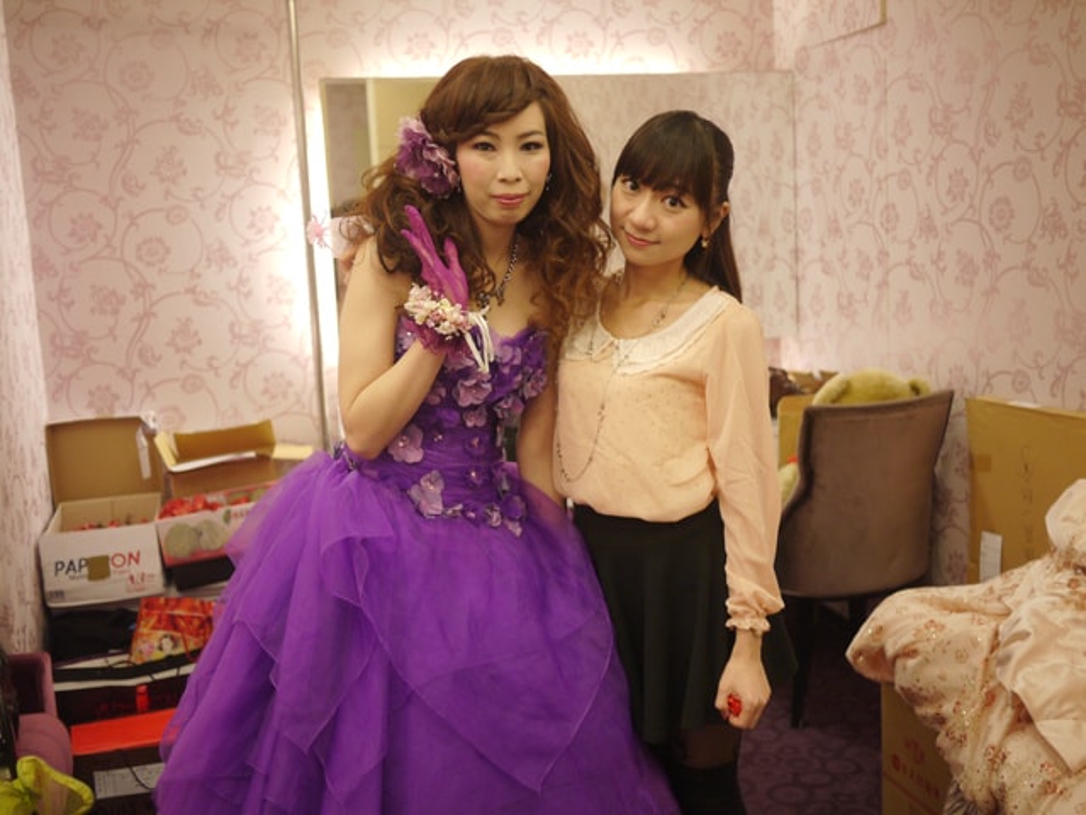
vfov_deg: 36.0
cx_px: 543
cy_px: 408
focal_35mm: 40
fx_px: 1255
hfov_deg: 46.8
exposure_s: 1/60
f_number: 1.7
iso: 200
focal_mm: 20
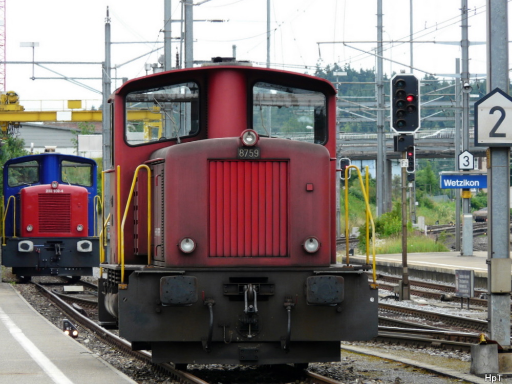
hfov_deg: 6.9
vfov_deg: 5.1
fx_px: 4275
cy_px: 192
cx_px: 256
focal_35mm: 289
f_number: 4.5
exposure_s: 1/250
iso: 100
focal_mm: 47.5
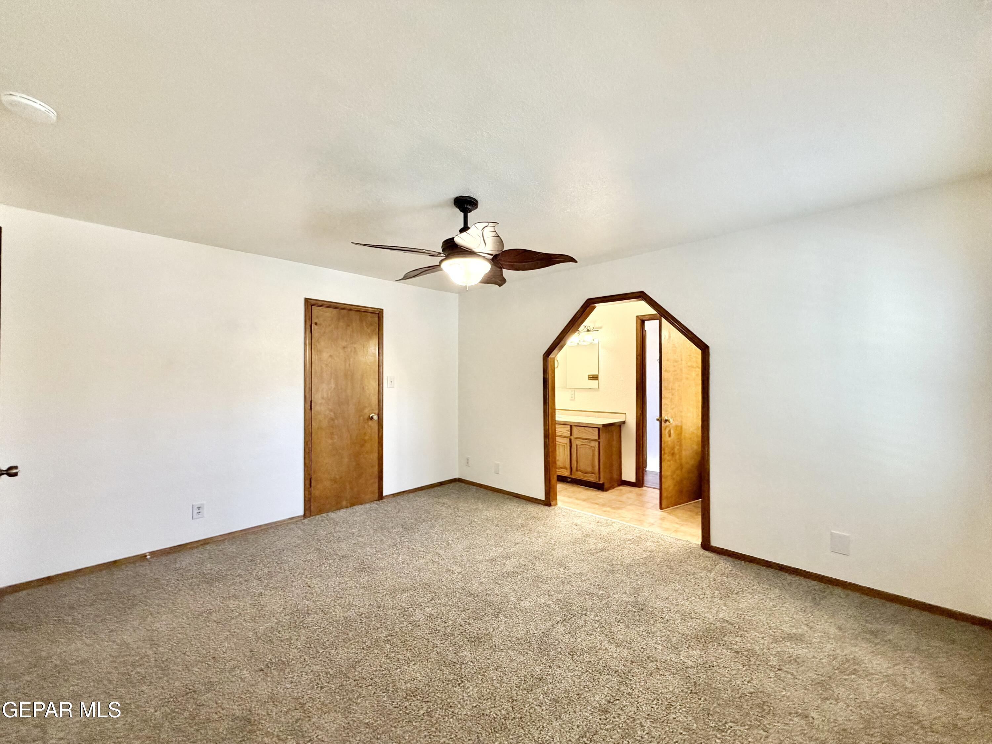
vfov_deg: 85.7
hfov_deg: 102.1
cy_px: 372
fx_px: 401
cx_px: 496
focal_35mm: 14
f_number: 2.2
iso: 250
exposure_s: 1/60
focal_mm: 2.22
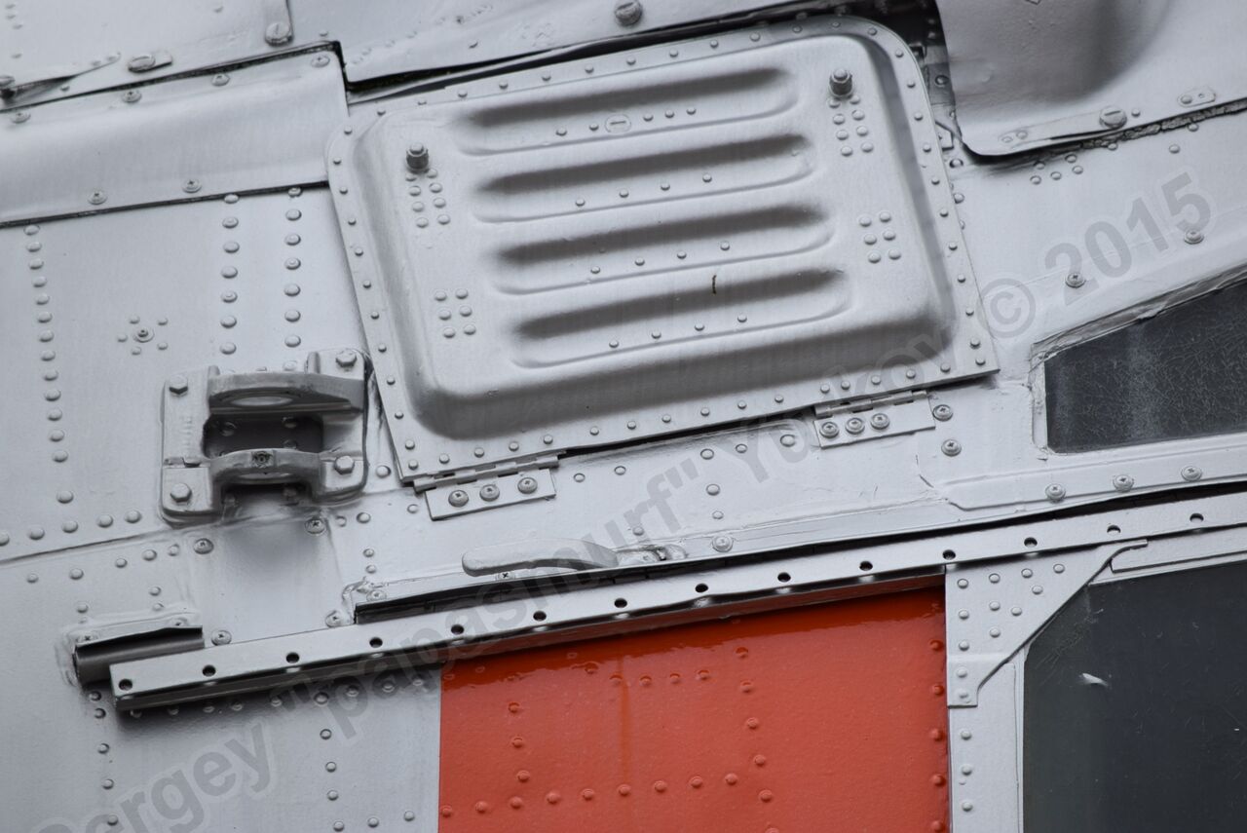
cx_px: 624
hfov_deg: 4.6
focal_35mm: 450
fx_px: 15596
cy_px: 416
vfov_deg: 3.1
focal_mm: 300
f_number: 7.1
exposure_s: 1/800
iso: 200
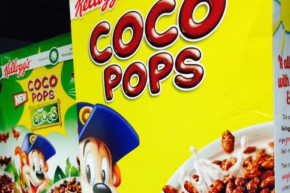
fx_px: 370
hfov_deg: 42.8
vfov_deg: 28.5
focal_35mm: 46
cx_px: 145
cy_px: 160
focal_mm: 4.12
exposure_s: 1/20
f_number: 2.4
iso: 125
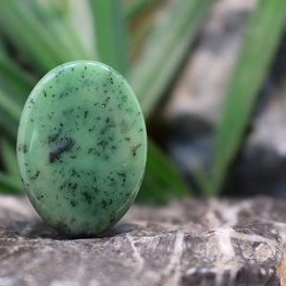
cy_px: 144
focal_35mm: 107
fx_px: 997
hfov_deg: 16.3
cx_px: 74
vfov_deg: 16.3
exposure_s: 1/80
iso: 400
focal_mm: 55
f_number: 5.6
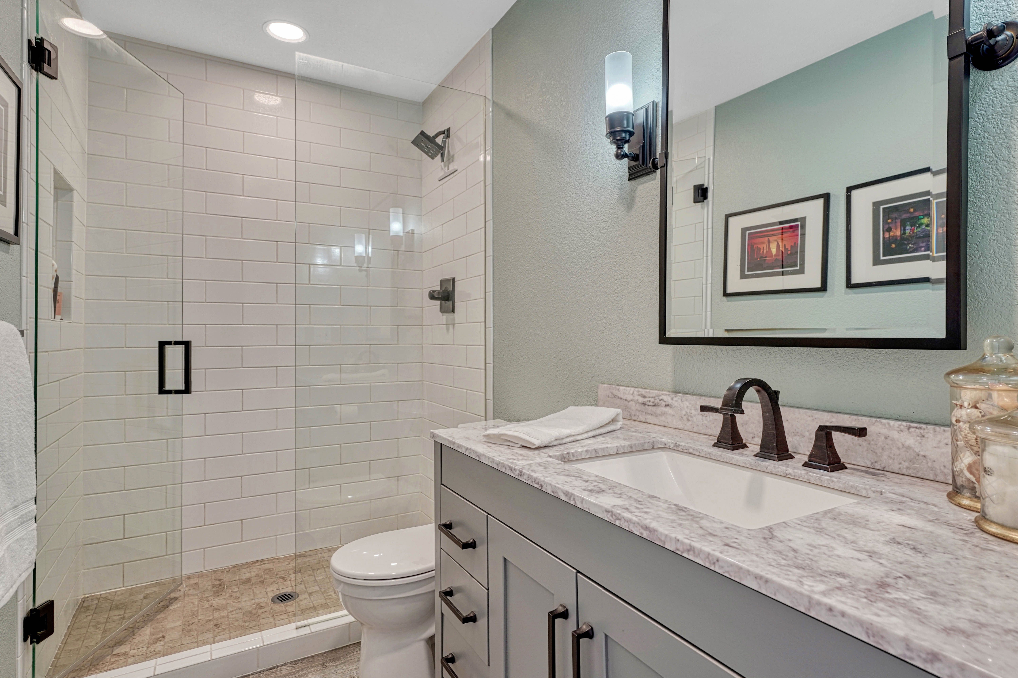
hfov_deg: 88.4
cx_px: 509
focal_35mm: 18
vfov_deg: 65.9
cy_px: 339
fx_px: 523
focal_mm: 18.5
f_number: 8
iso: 400
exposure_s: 1/250
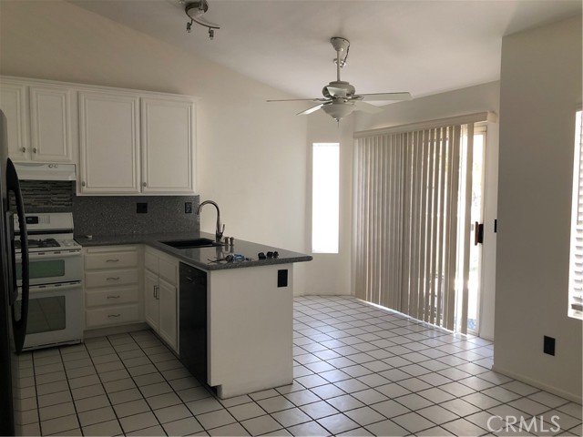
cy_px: 218
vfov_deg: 49.7
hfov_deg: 63.4
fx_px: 472
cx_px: 292
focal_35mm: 28
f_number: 1.8
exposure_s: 1/24
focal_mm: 3.99
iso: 40
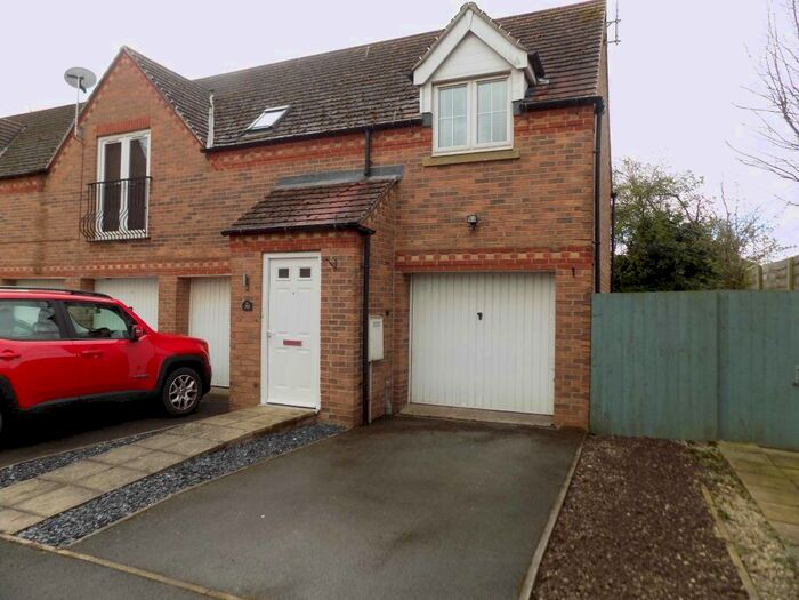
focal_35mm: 23
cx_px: 400
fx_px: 531
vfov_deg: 58.9
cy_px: 300
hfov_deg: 73.9
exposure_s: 1/400
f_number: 3.1
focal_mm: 4
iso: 80
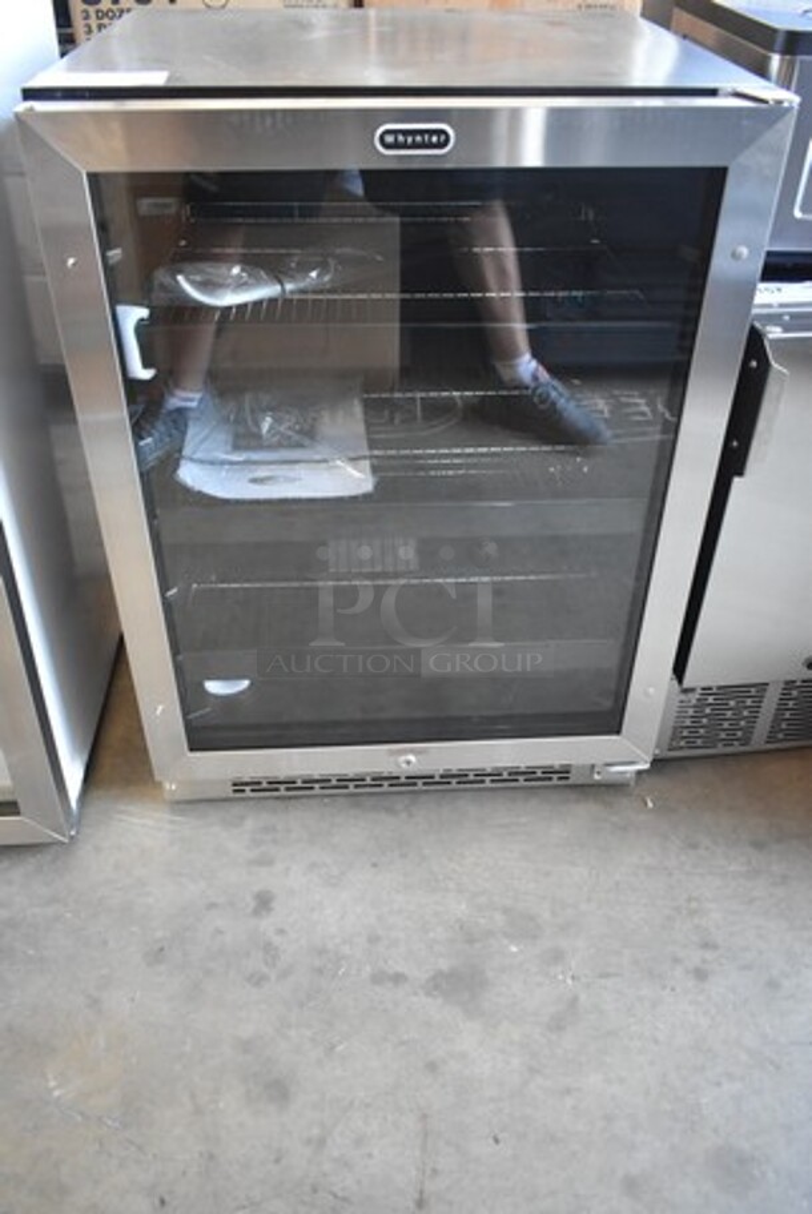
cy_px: 607
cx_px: 406
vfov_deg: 61.9
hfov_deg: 43.7
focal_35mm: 30
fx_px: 1013
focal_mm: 20
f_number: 3.5
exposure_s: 1/125
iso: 3200
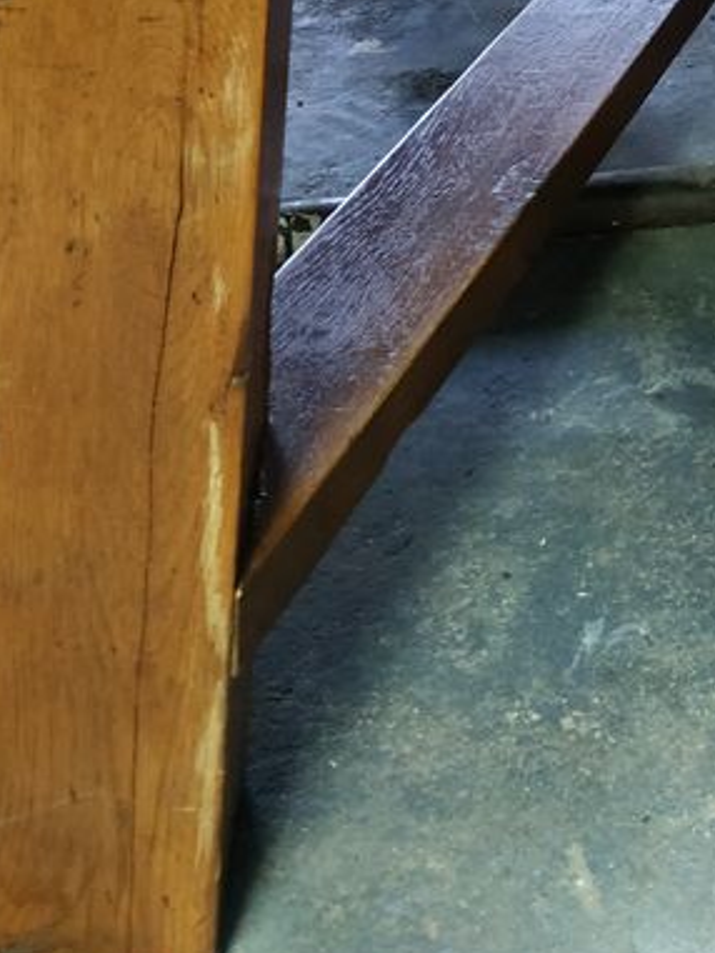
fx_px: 1734
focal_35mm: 63
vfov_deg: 28.1
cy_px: -83
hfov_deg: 22.2
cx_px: 750
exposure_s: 1/20
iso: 640
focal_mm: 3.94
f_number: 1.9
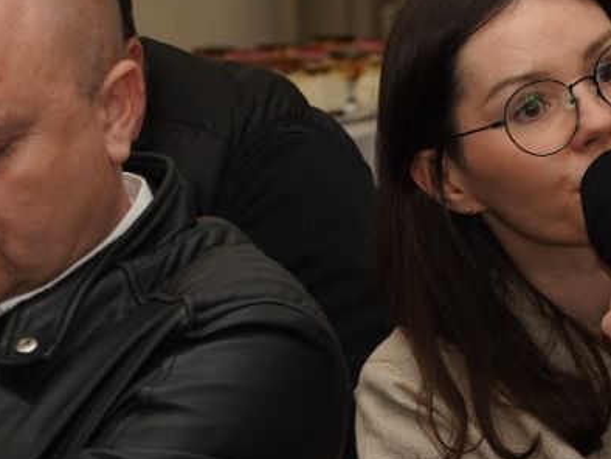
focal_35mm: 333
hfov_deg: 5.9
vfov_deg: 4.5
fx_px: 5881
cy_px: 481
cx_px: 554
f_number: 8
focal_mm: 105
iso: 1250
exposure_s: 1/100
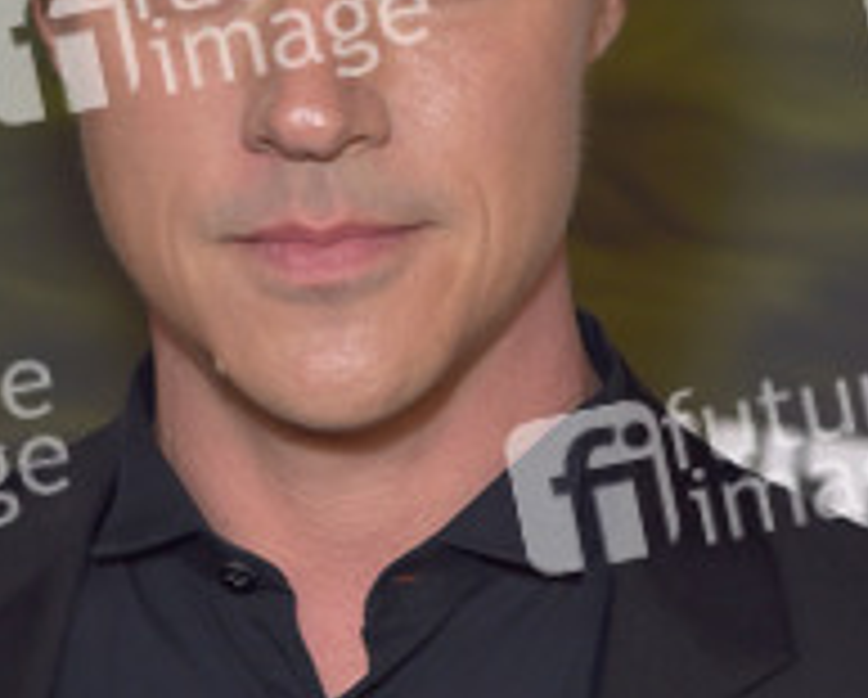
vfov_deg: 7.6
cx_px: 331
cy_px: 243
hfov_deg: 9.5
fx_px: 5249
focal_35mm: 204
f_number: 6.3
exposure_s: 1/200
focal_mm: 105
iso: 800
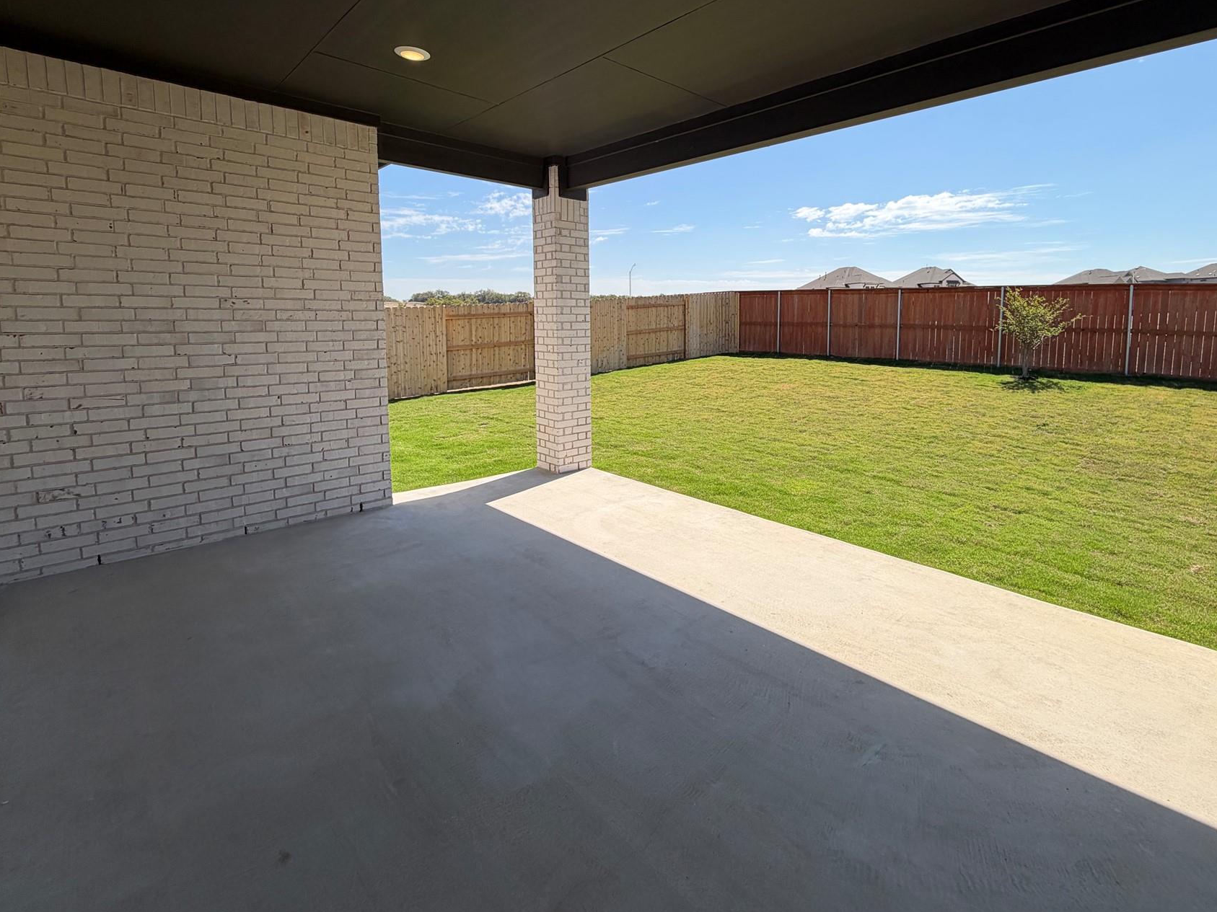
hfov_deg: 90.5
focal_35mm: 17
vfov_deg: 73.9
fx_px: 598
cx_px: 690
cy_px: 367
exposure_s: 1/942
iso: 20
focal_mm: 2.22
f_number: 2.2
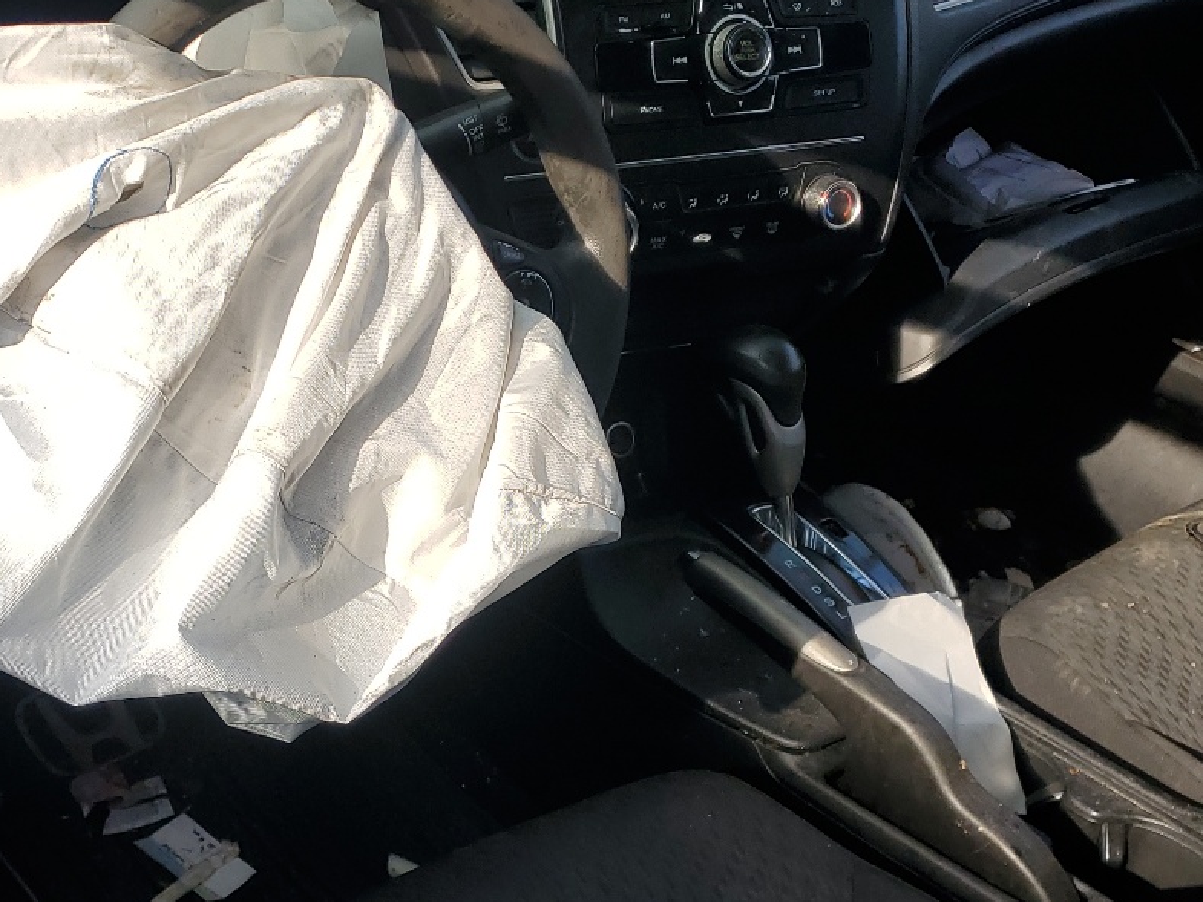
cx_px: 354
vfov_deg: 27.4
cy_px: 568
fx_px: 1842
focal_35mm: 53
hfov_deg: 35.6
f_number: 1.5
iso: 50
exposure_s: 1/1111
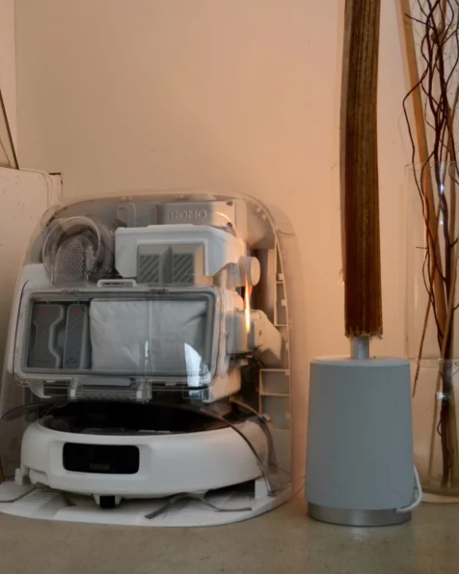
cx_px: 176
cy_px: 306
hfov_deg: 23.9
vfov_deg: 29.7
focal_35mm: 64
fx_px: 1083
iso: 200
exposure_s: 1/60
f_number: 5
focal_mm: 27
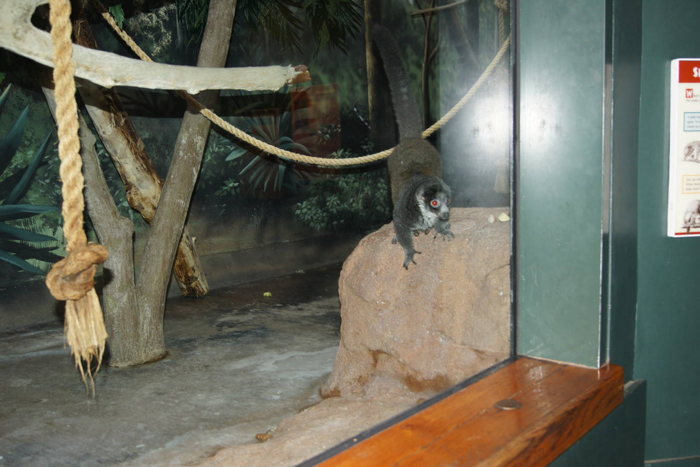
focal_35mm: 36
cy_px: 234
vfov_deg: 36.9
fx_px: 700
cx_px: 350
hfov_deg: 53.1
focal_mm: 24
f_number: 4
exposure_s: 1/60
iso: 400
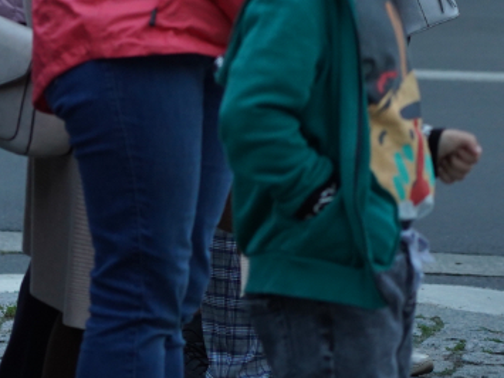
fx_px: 5385
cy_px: -92
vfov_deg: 4.0
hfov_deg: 5.4
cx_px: 44
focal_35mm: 370
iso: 1250
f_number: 4
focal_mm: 105
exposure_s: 1/100
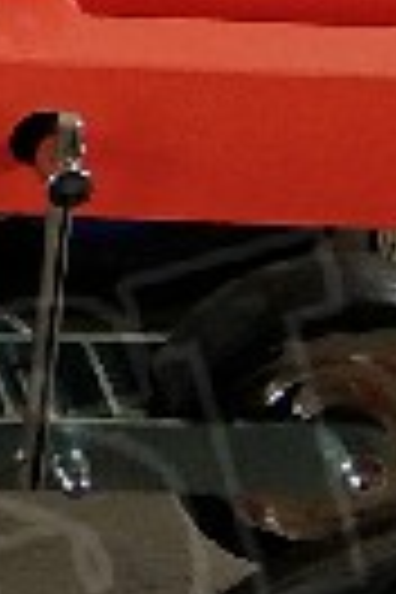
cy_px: -392
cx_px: -1476
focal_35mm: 293
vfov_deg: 6.9
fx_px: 4834
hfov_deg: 4.2
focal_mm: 3.69
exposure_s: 1/50
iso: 125
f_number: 2.2
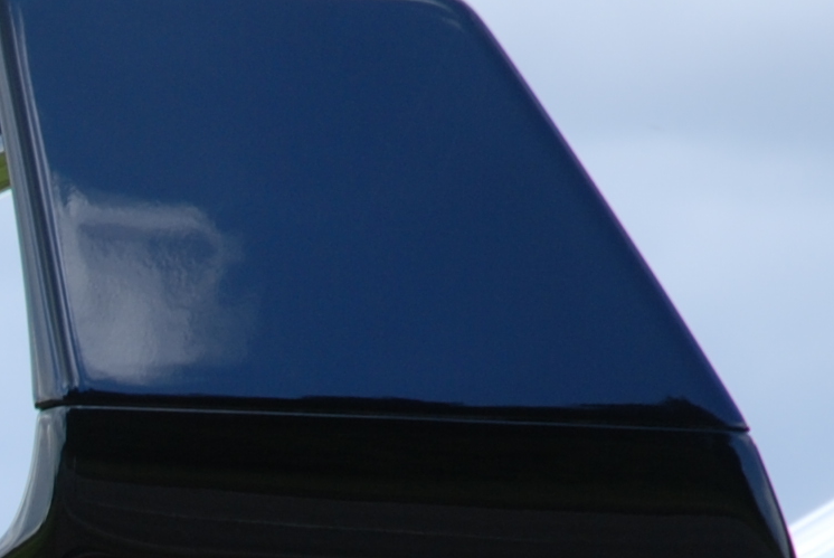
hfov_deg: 4.2
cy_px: 1106
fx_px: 11200
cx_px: -691
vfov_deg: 2.8
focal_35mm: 483
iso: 100
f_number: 4.5
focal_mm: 62
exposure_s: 1/200
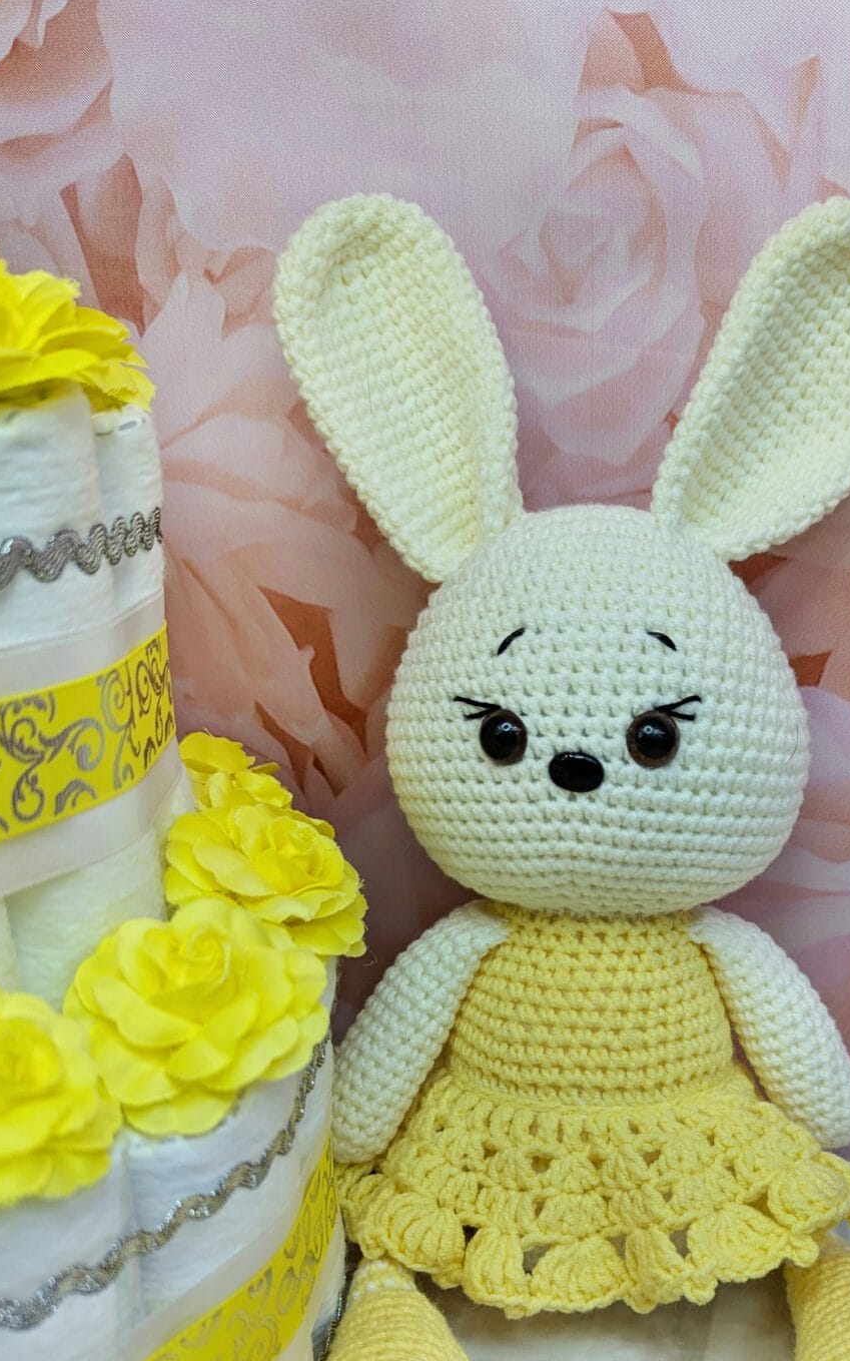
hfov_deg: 34.8
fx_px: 1335
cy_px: 912
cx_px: 606
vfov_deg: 52.9
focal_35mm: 36
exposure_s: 1/116
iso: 82
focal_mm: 6.81
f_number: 1.85
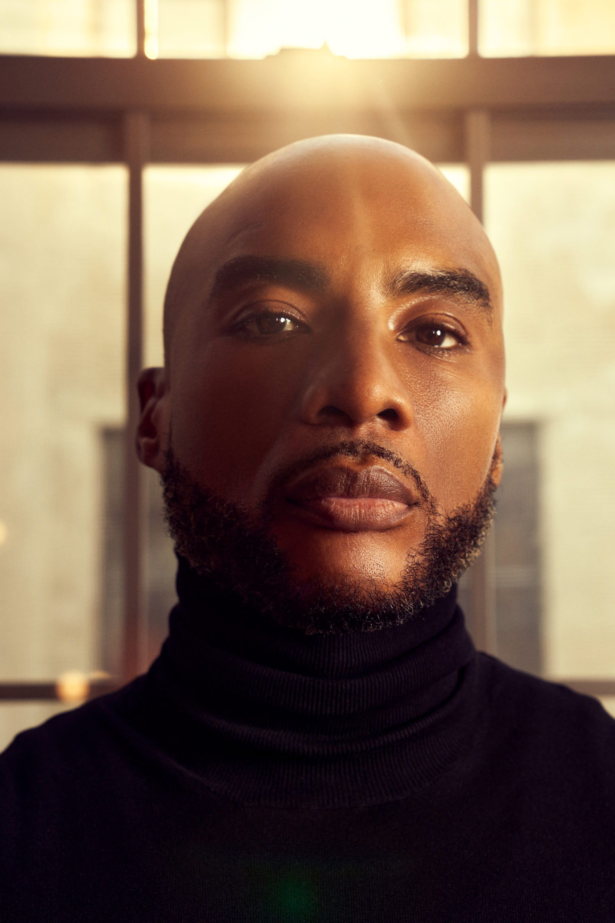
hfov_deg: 20.3
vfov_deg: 30.1
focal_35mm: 67
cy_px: 443
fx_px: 1716
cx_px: 306
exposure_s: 1/125
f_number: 5.6
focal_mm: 60
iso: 125
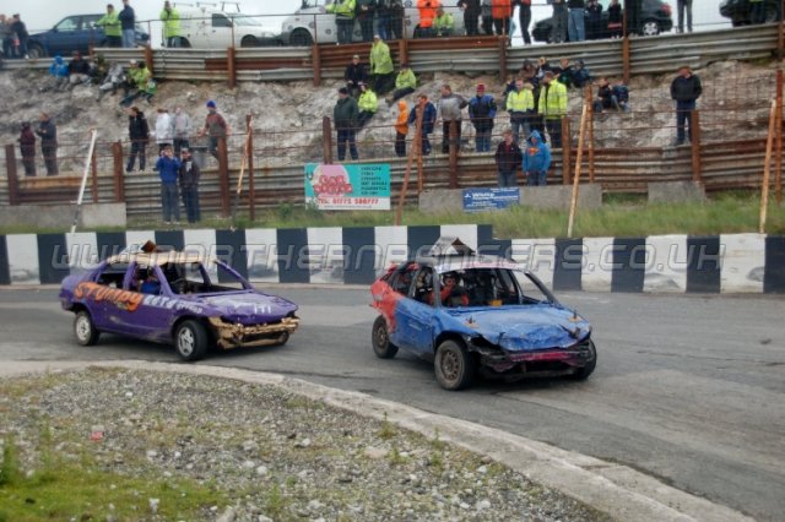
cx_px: 392
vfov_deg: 26.5
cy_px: 261
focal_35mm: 51
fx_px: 1111
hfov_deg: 38.9
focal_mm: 34
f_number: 4.5
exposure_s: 1/800
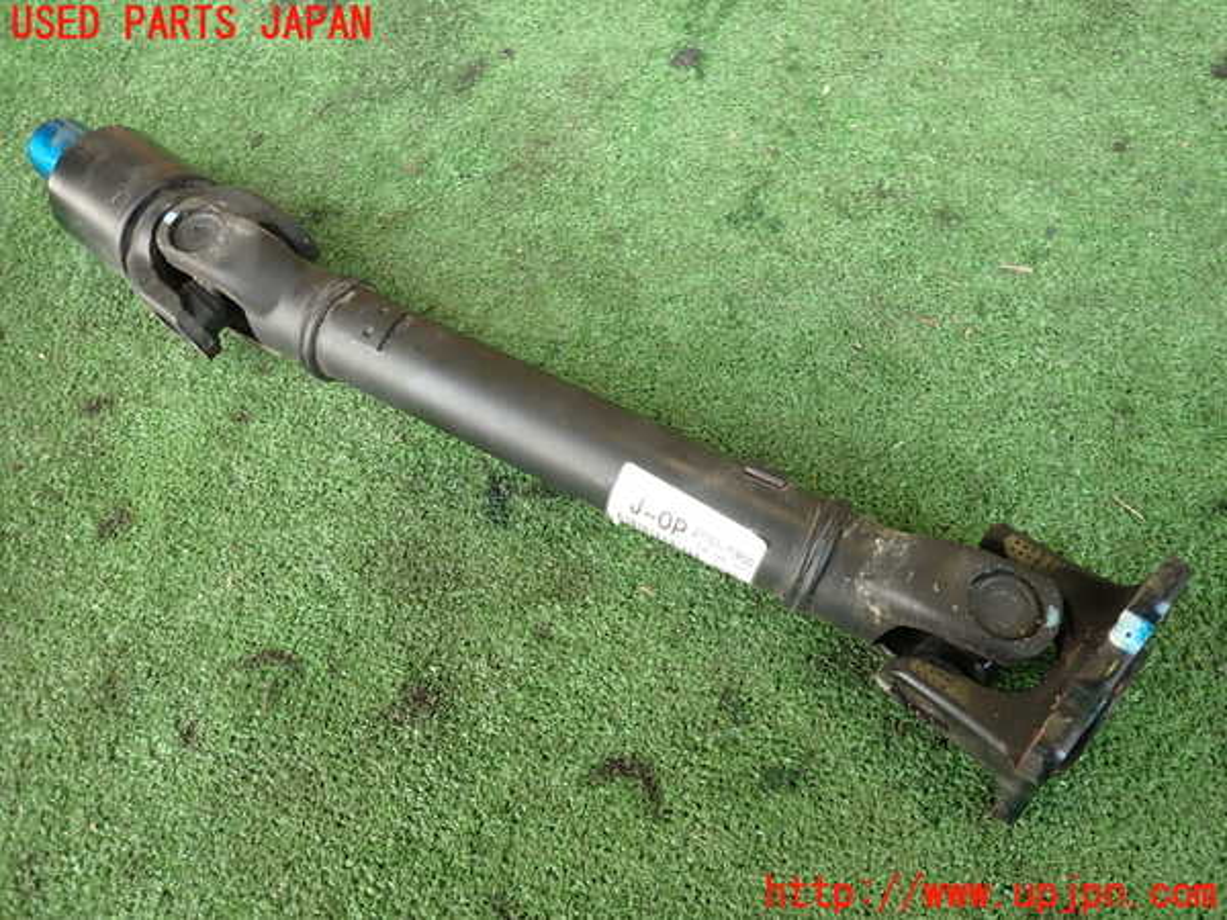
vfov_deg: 54.9
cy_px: 460
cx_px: 614
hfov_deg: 69.4
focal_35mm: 25
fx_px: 886
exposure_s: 1/60
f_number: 2
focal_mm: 4.5
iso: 125
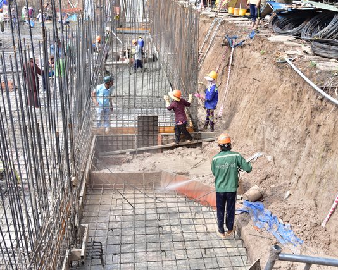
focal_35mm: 40
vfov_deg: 37.3
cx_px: 193
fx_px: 400
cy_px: 135
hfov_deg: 45.7
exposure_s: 1/250
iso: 250
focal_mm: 35
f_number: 5.6
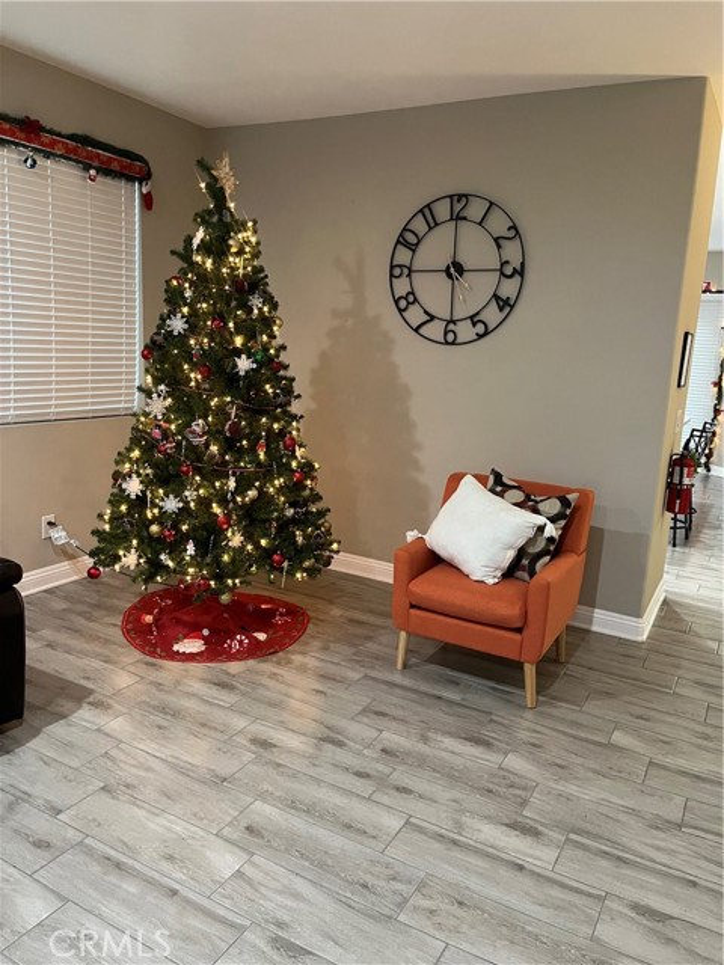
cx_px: 362
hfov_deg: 53.1
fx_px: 725
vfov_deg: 67.3
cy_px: 482
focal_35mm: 26
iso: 500
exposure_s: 1/60
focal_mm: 5.1
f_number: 1.6
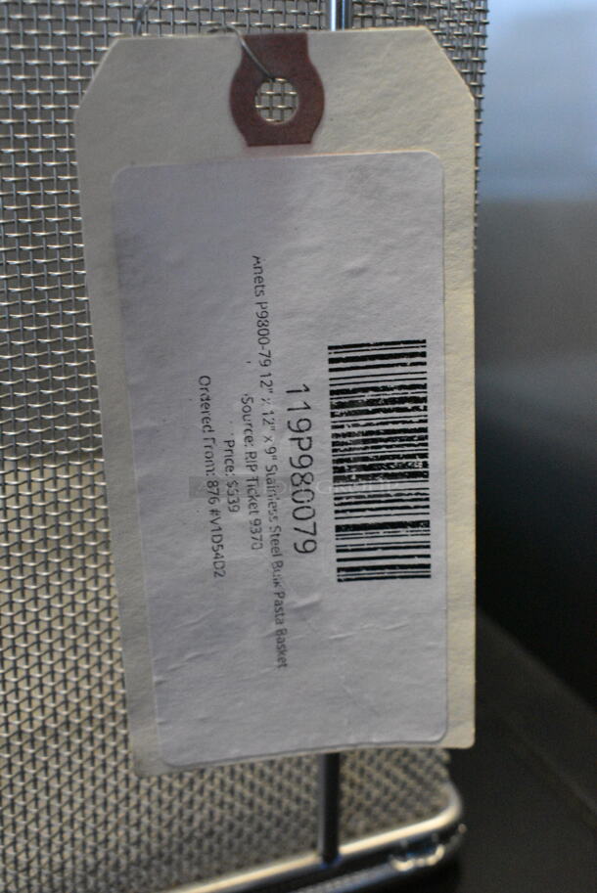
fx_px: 1155
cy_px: 446
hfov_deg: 29.0
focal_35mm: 46
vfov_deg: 42.3
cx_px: 298
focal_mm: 31
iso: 6400
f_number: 7.1
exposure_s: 1/200
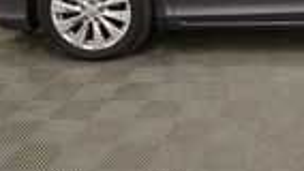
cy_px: -42
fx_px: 500
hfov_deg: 30.1
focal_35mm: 62
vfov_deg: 18.3
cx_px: 340
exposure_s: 1/160
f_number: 5
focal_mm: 14
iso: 800
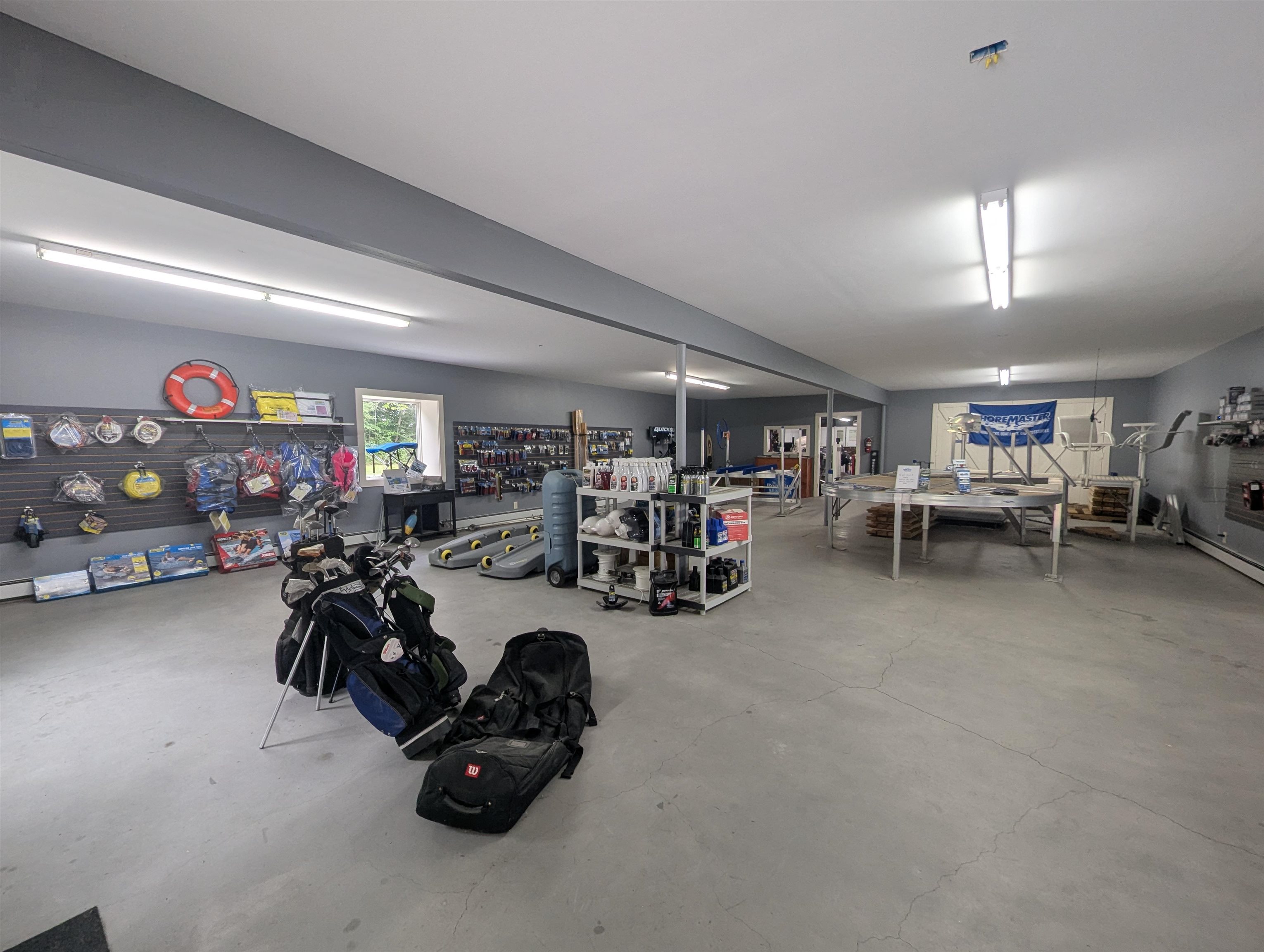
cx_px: 632
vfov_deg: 90.1
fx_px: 475
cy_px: 476
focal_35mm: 13
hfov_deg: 106.1
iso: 69
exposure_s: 1/60
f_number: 2.2
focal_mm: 1.95
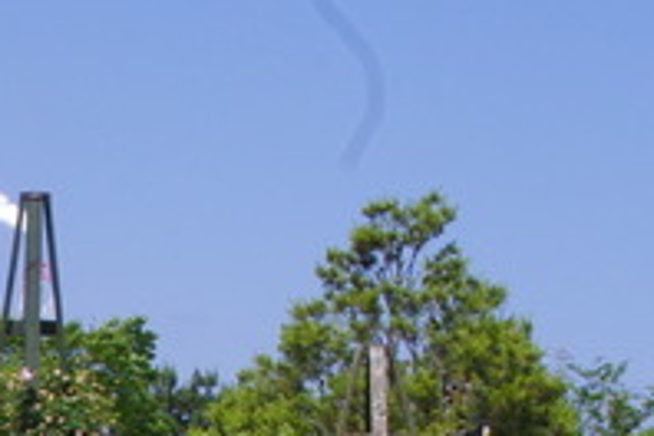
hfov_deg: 10.4
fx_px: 3451
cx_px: -350
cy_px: 847
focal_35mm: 190
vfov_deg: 7.0
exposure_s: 1/160
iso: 200
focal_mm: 28.13
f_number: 11
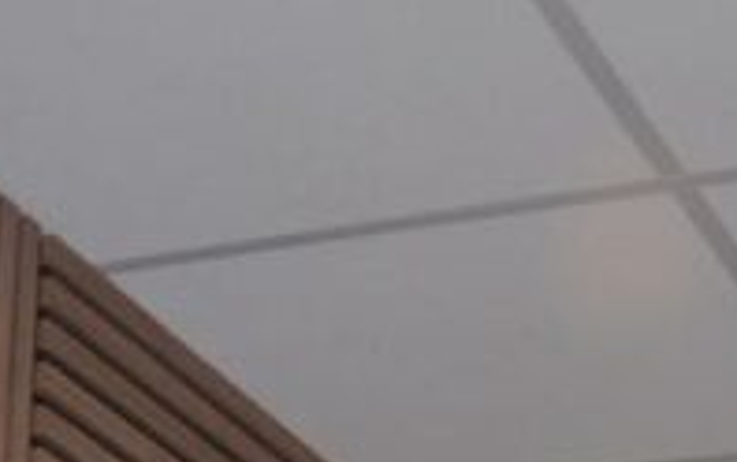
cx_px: 555
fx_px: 2854
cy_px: 1665
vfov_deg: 7.4
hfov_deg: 14.7
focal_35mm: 142
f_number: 3.5
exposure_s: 1/60
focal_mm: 18
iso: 450
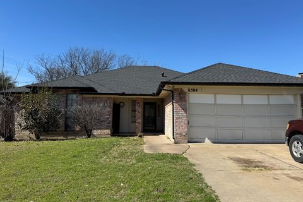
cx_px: 156
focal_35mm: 26
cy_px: 94
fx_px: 219
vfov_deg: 49.5
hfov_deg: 69.4
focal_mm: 6.76
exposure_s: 1/4310
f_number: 1.78
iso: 80
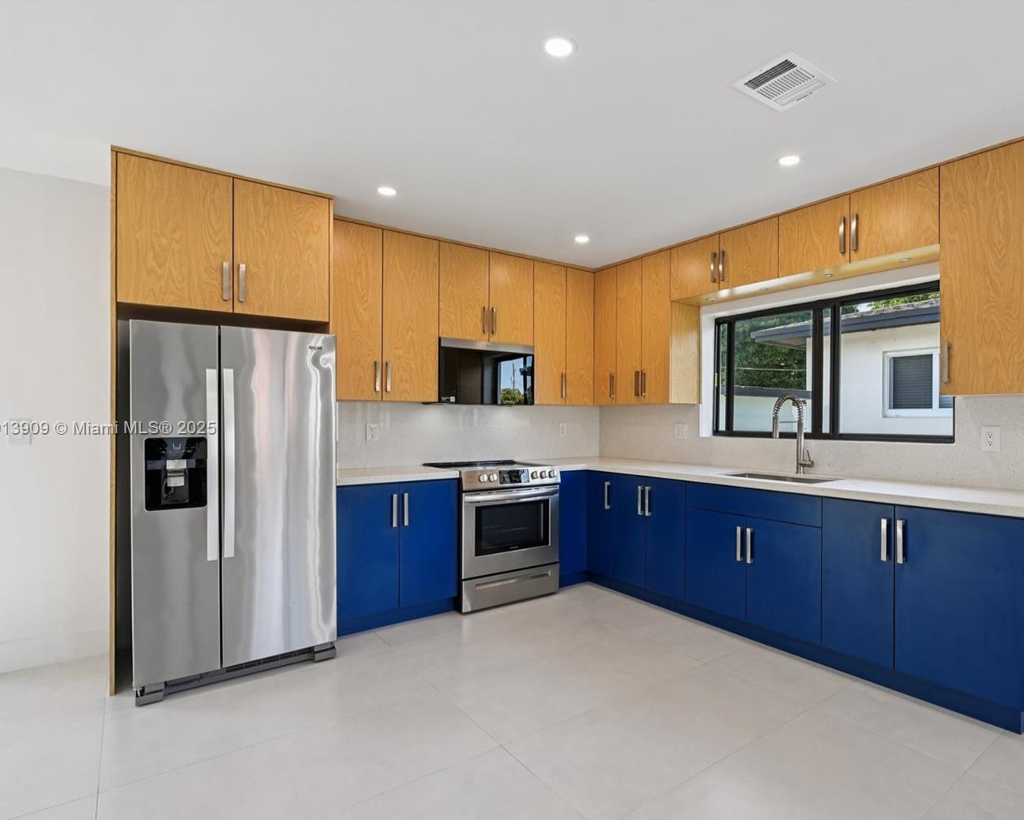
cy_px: 429
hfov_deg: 82.4
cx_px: 605
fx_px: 576
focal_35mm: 19
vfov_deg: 70.8
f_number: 8
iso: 110
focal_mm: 16
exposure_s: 1/15
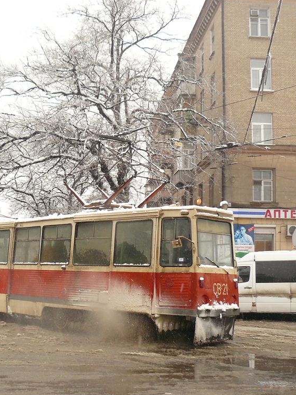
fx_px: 559
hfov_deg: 29.4
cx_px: 90
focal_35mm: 49
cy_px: 199
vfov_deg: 38.9
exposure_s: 1/200
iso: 200
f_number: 2.8
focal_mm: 6
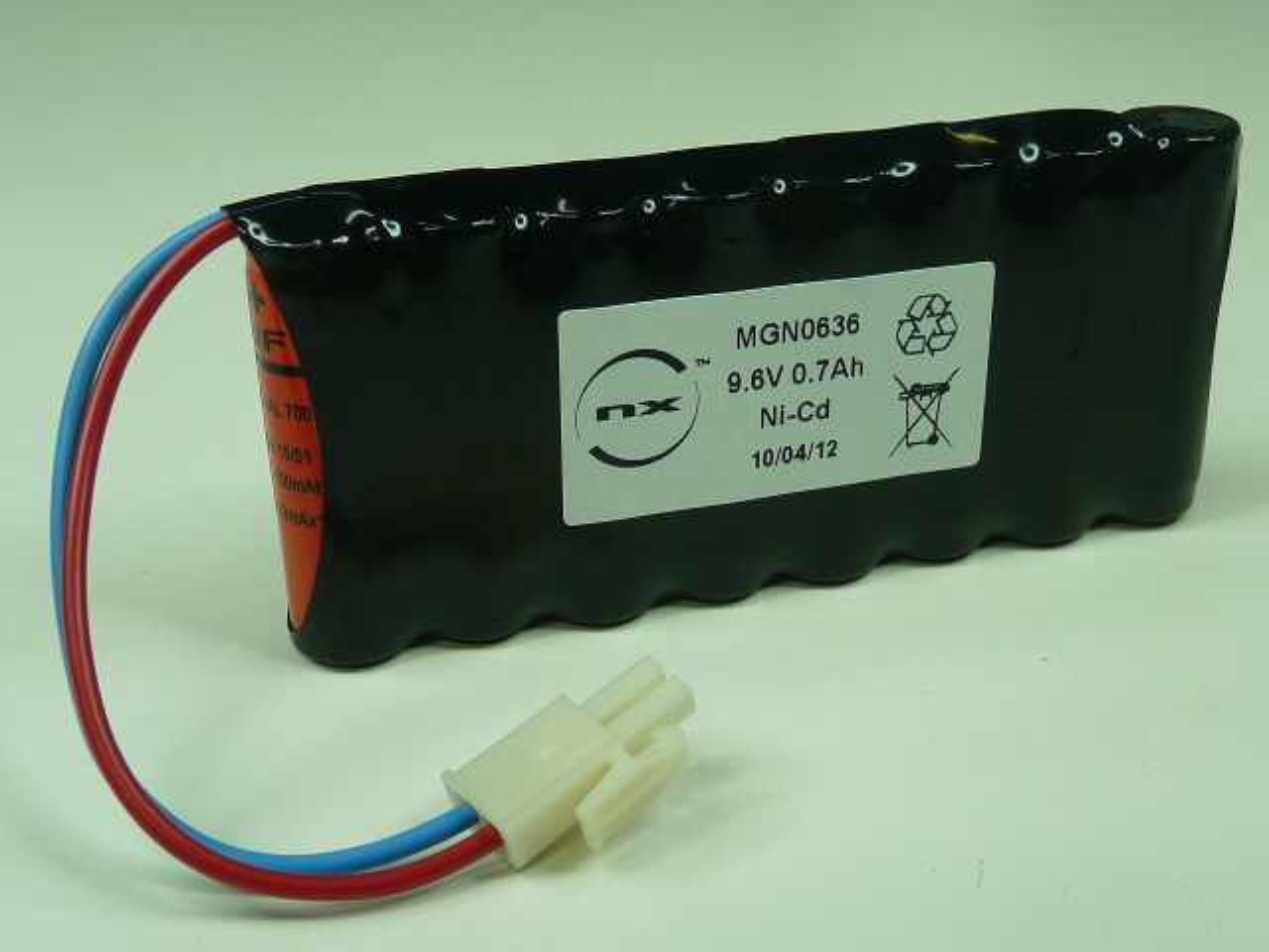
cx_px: 634
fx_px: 1760
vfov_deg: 30.3
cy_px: 476
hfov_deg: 39.7
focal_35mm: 48
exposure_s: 1/80
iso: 100
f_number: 2.8
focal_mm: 4.8
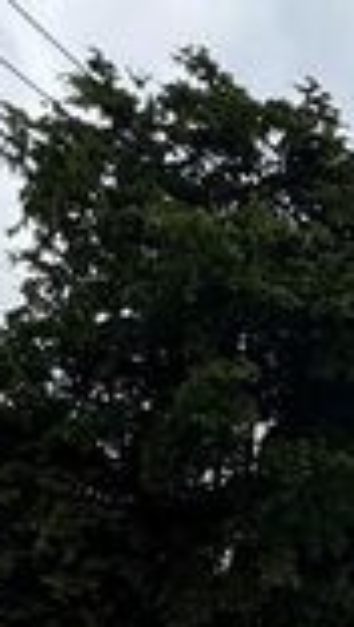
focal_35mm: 65
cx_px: 624
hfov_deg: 16.0
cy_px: 758
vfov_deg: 28.1
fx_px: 1082
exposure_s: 1/1449
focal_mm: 2.22
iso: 50
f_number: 2.2
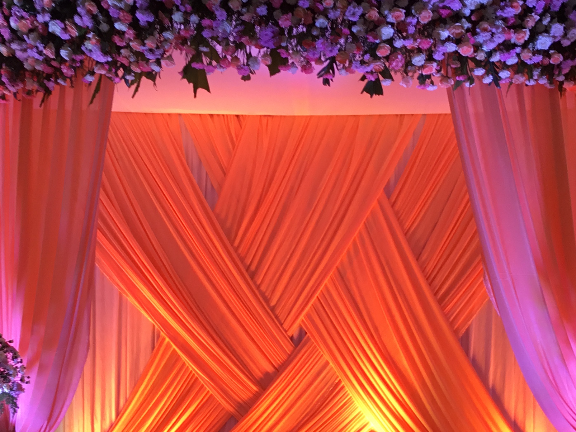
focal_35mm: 63
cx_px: 284
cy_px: 383
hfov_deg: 30.7
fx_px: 1048
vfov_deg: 22.8
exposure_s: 1/50
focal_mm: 3.3
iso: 25
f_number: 2.4
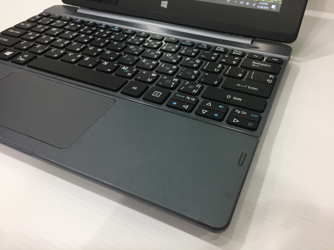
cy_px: 125
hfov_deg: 61.7
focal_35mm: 29
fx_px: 280
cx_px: 167
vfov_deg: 48.2
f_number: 2.2
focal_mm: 4.15
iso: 100
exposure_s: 1/33
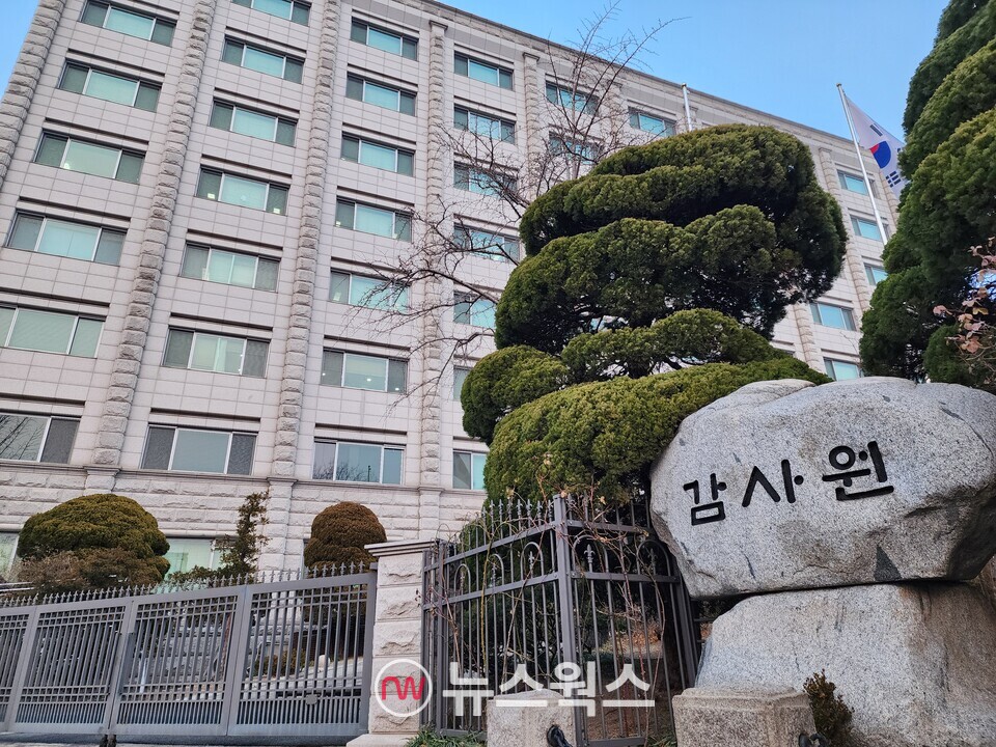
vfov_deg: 58.9
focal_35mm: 23
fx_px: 662
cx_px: 498
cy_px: 374
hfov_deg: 73.9
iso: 100
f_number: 1.8
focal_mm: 6.4
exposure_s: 1/180
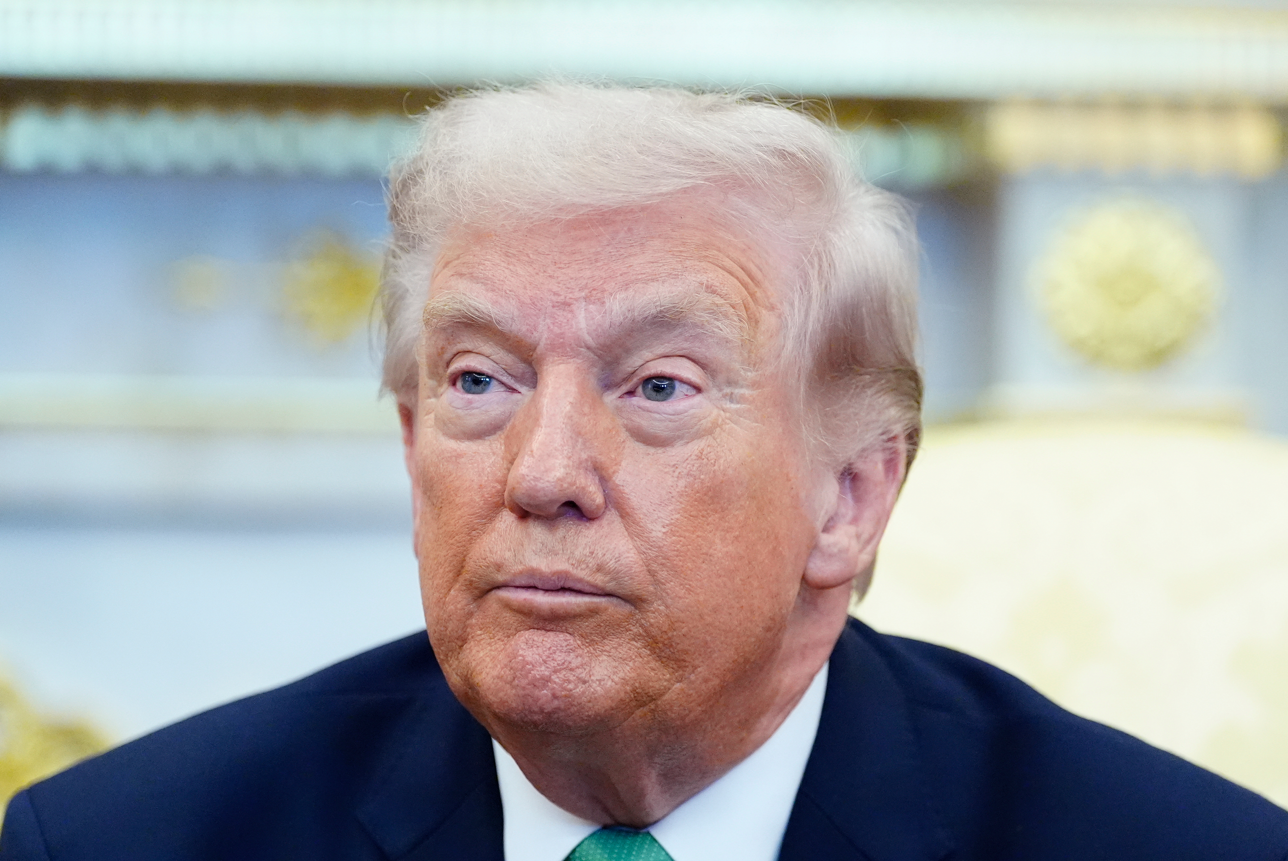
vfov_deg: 6.1
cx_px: 644
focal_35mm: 226
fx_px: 8093
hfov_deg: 9.1
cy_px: 430
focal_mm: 151
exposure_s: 1/400
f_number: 2.8
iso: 5000
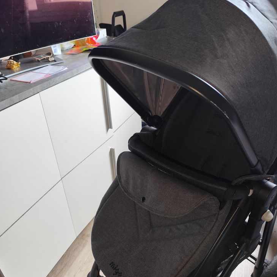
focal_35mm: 28
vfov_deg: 56.7
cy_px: 172
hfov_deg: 57.3
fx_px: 253
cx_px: 142
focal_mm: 6.14
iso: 640
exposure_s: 1/50
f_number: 1.65
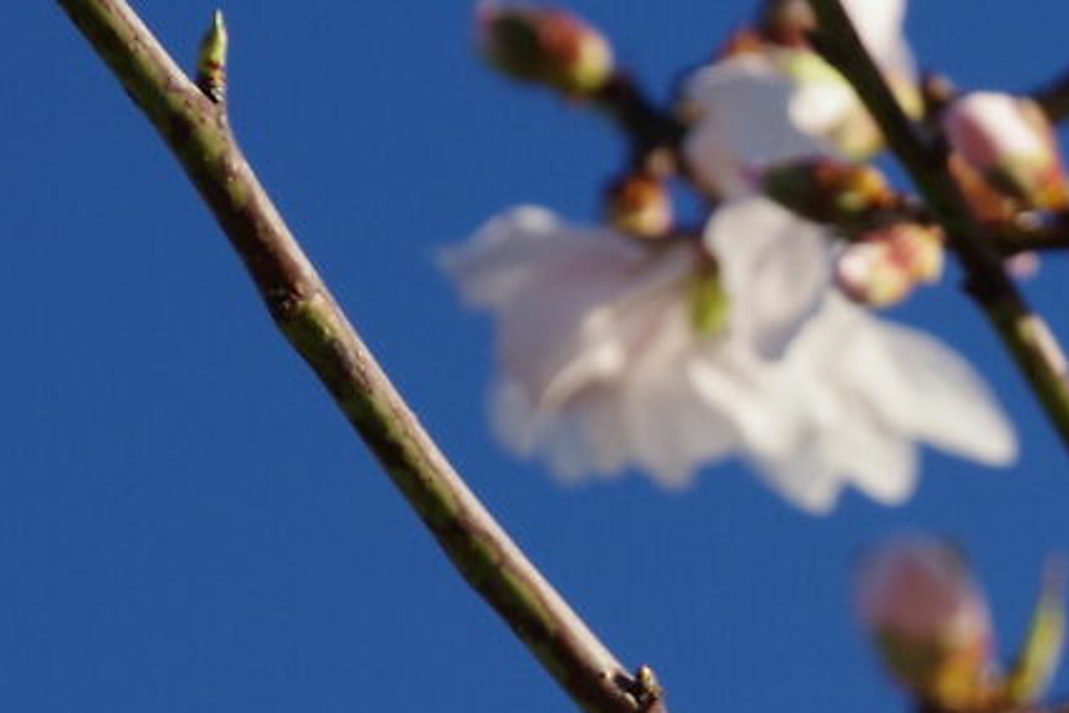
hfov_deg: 3.4
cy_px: 1589
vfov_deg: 2.3
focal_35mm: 592
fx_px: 17578
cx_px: 2276
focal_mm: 105
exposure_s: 1/200
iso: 200
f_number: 10
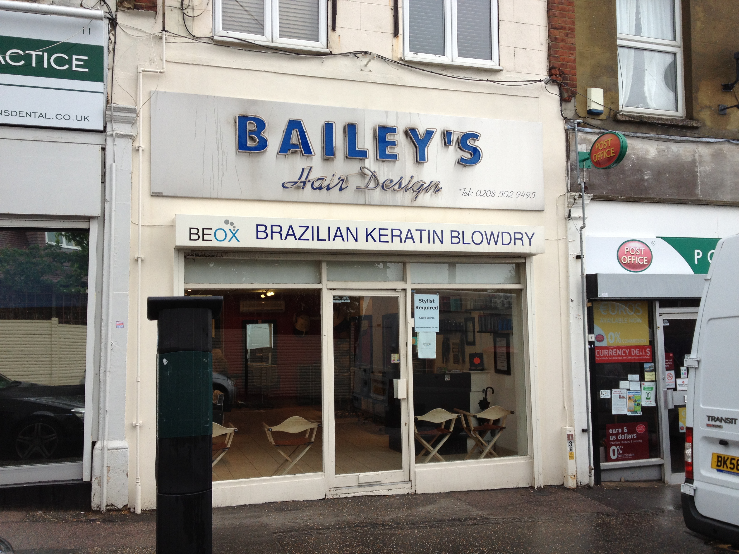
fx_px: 747
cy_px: 277
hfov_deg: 52.6
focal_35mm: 35
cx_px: 370
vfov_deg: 40.7
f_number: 2.4
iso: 64
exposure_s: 1/206
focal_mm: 4.28
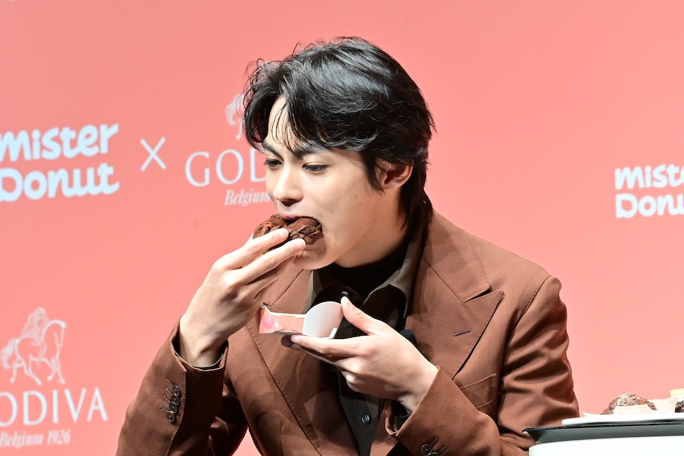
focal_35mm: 375
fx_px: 7126
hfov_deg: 5.5
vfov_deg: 3.7
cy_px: 228
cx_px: 342
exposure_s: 1/160
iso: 6400
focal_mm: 250
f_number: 11
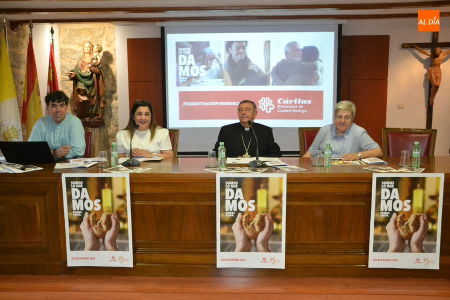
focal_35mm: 60
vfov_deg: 22.6
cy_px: 150
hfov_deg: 33.4
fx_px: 750
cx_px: 225
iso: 3200
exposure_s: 1/100
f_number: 7.1
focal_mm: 40
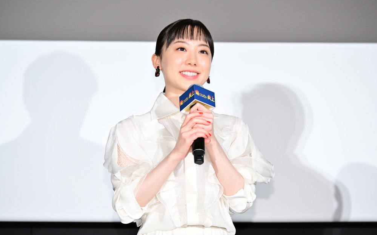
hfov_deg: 12.0
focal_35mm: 174
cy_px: 124
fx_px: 1787
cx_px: 188
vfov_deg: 7.5
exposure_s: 1/200
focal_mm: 170
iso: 3200
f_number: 6.3
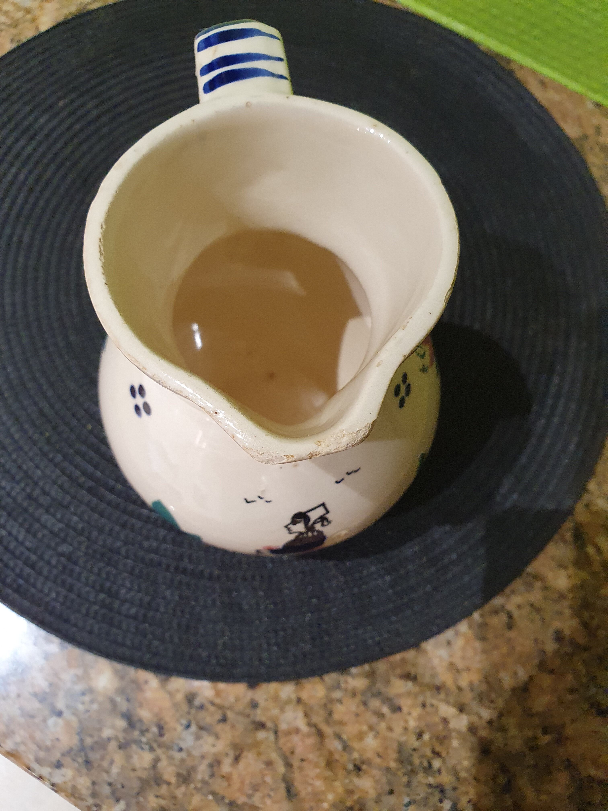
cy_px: 406
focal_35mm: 26
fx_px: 609
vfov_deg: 67.3
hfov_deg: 53.1
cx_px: 304
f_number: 2.4
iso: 400
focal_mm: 4.32
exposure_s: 1/50
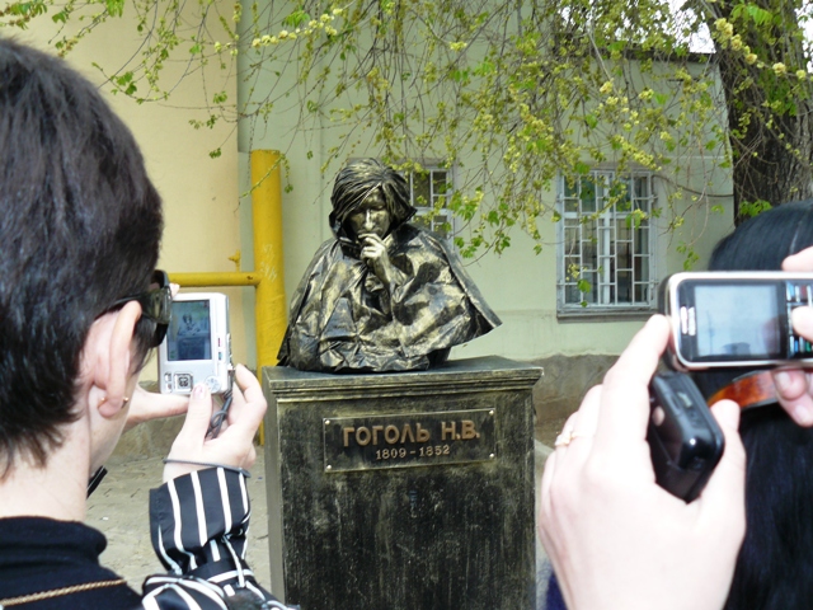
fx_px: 846
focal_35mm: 36
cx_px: 406
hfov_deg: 51.4
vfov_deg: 39.7
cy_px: 305
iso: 100
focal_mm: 6
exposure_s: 1/100
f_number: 3.2
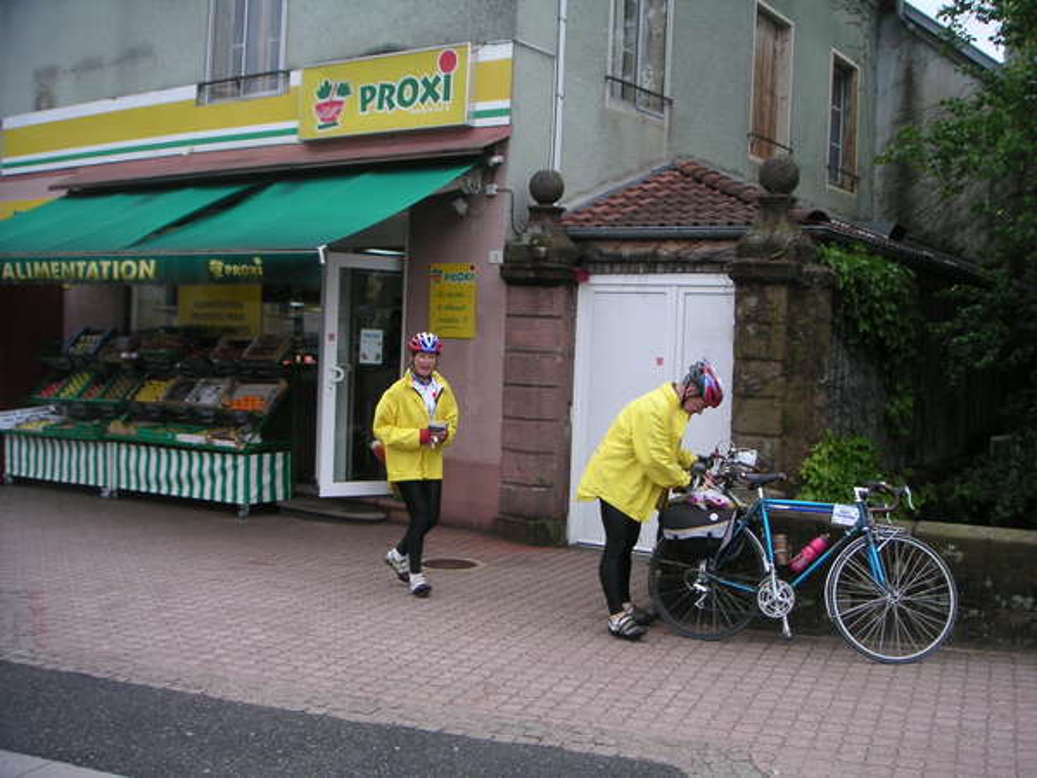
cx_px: 518
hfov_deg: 49.0
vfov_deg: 37.7
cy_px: 389
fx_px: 1138
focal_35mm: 38
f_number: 2.8
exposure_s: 1/90
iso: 50
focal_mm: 6
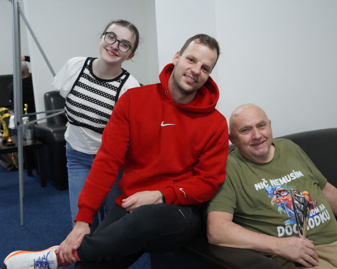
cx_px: 188
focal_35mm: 53
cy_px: 135
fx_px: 524
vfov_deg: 28.8
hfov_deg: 35.6
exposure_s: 1/100
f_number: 4.5
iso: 6400
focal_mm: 31
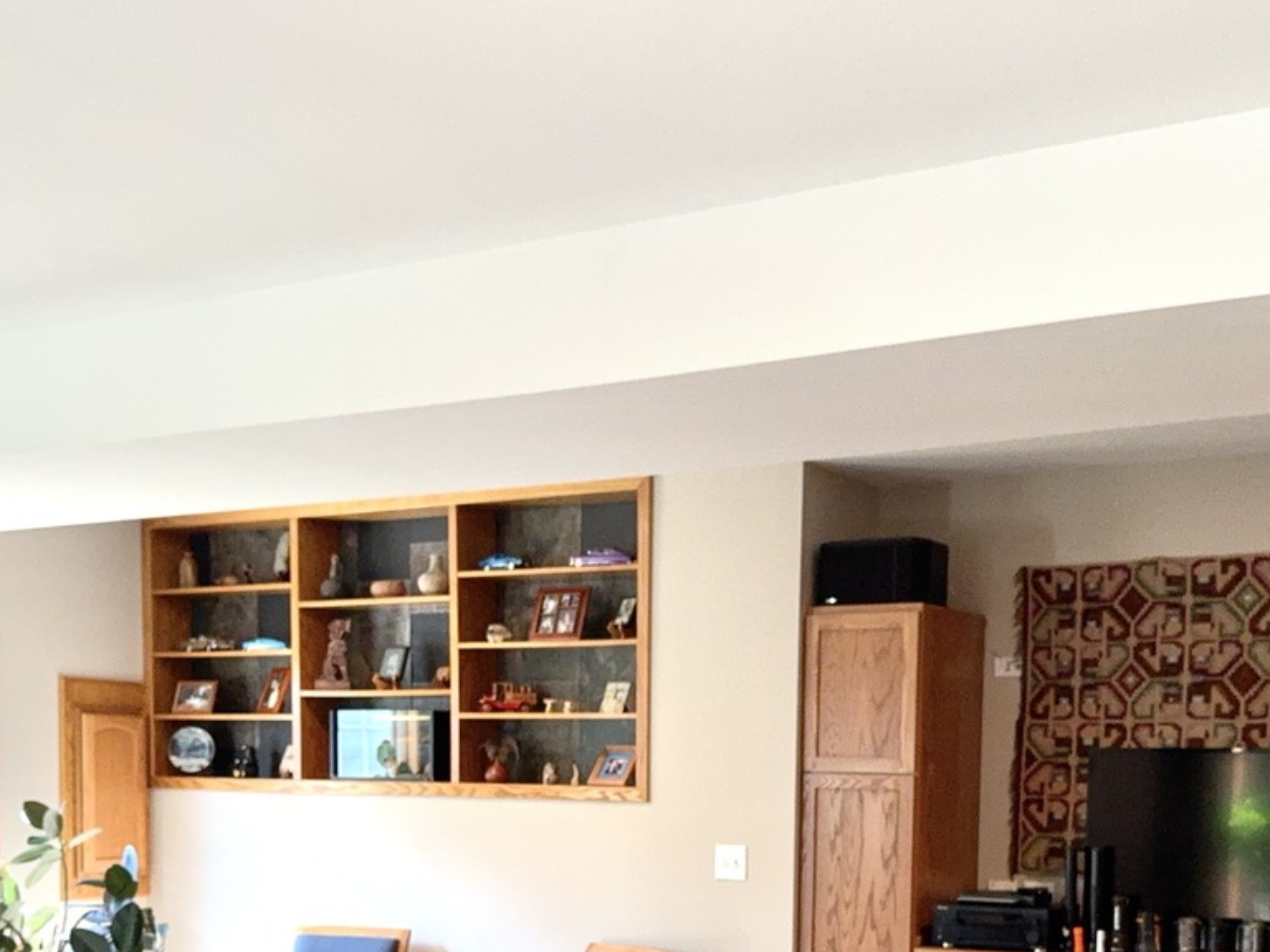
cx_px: 691
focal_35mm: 45
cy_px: 869
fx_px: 1651
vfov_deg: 30.6
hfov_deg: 42.0
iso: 200
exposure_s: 1/120
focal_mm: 6.76
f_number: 1.78
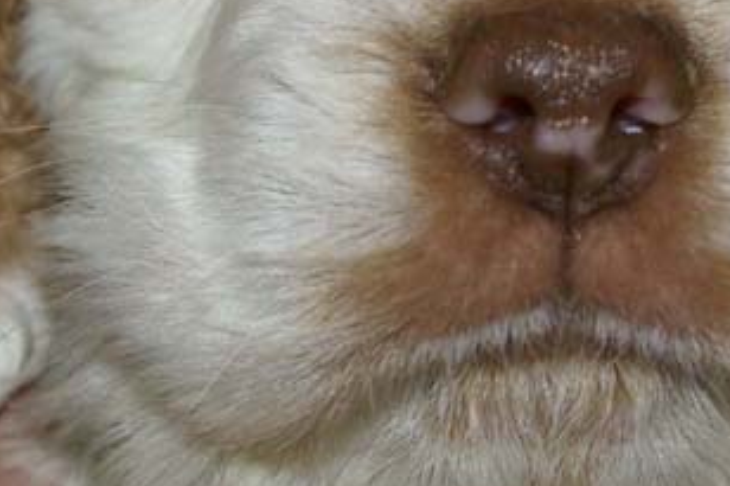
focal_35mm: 195
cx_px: 524
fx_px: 3952
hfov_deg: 10.5
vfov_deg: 7.0
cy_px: 8
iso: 400
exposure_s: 1/80
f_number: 6.3
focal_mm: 50
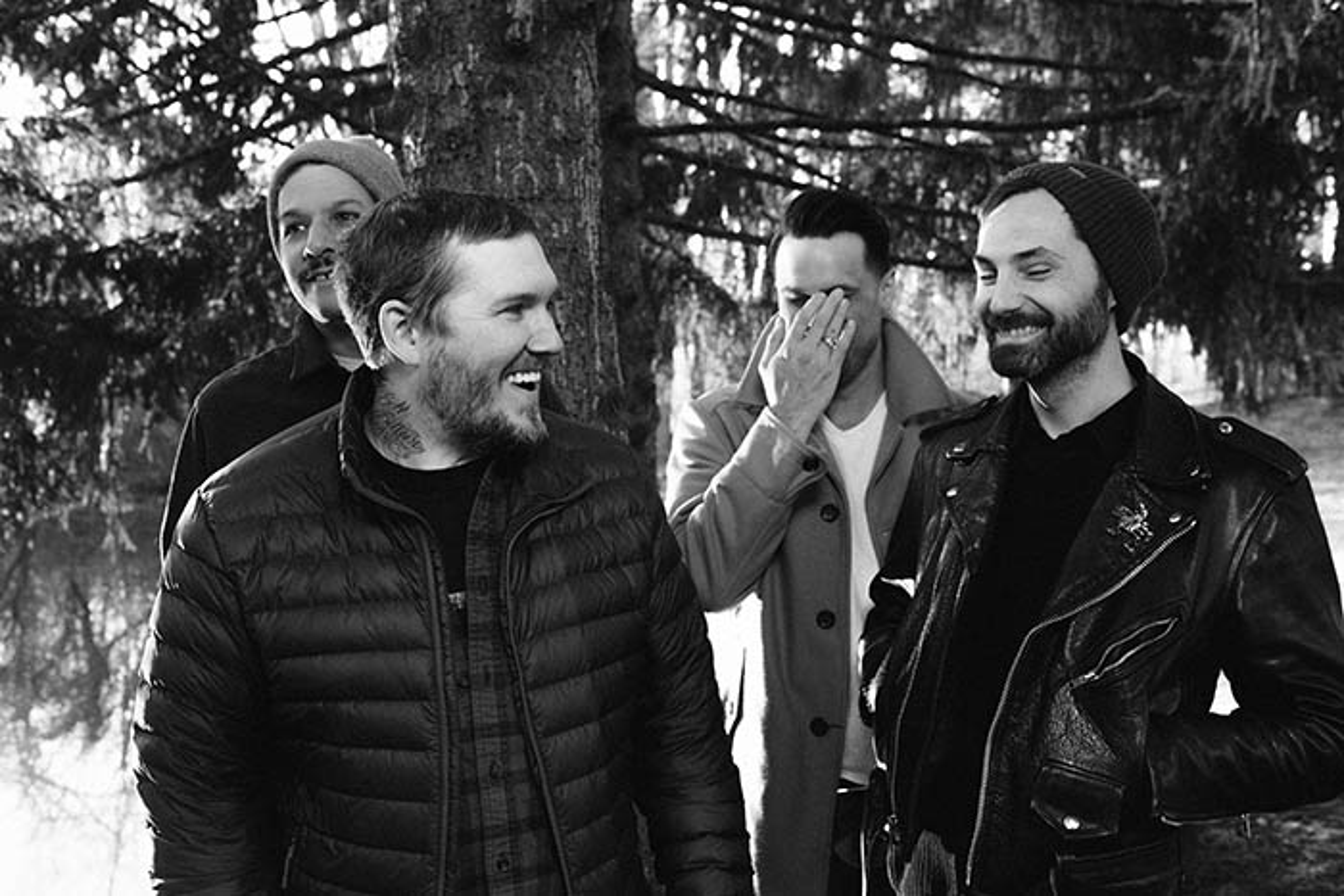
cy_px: 448
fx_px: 1307
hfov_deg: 54.4
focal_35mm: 35
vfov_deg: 37.9
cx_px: 672
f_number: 4.5
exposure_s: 1/500
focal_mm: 35
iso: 400
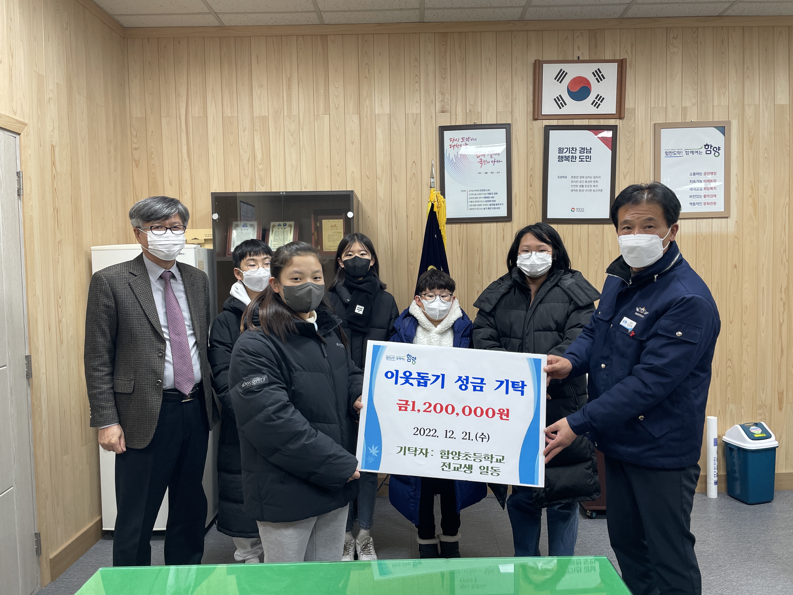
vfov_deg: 53.1
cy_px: 298
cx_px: 396
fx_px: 596
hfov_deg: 67.3
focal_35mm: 26
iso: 64
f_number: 1.6
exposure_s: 1/60
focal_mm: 4.2
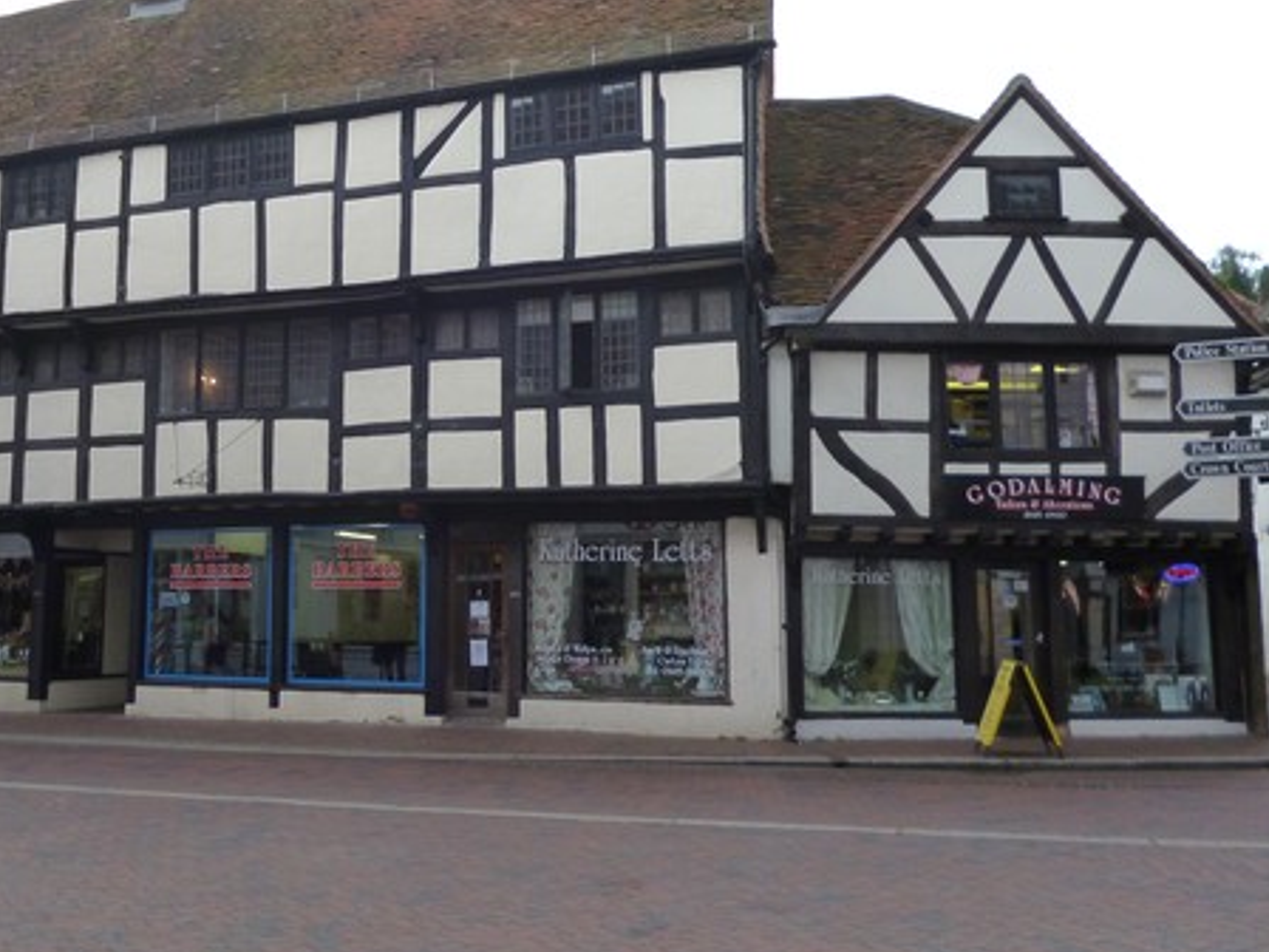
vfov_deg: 35.8
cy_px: 360
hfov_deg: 46.2
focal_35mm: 40
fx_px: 1466
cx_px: 442
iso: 160
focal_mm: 5
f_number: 3.1
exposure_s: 1/250
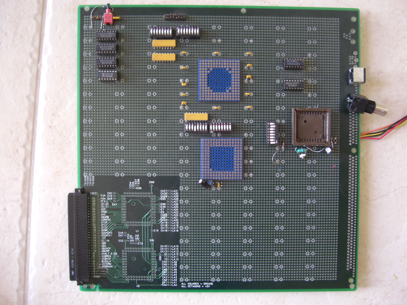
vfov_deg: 36.8
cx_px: 203
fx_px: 459
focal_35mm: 39
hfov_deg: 47.9
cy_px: 152
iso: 200
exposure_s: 1/13
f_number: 2.8
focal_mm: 7.9
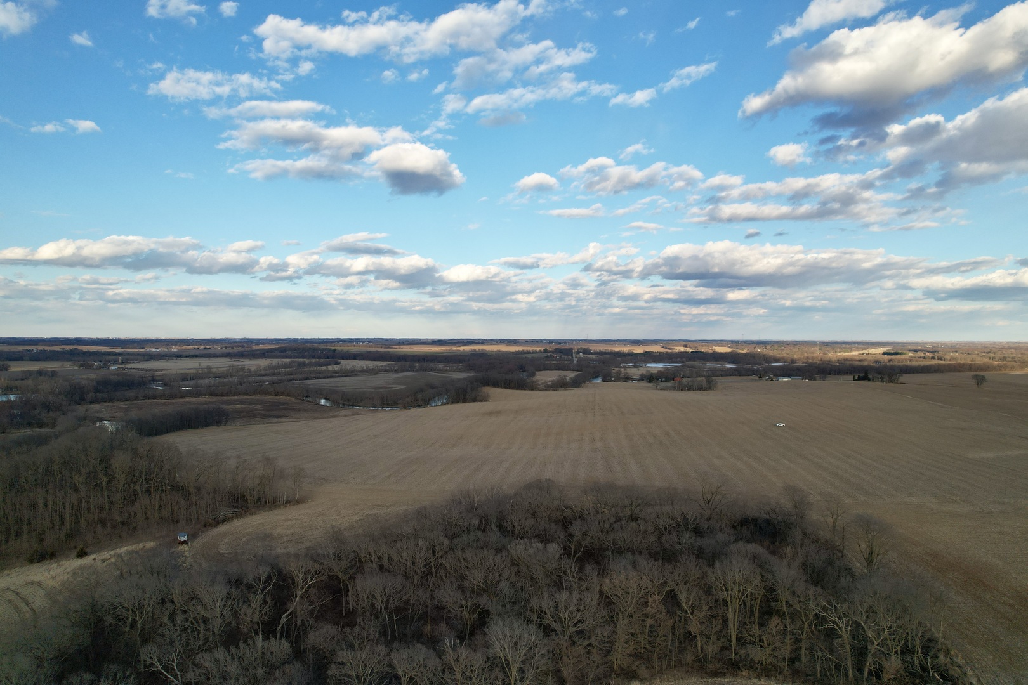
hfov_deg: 78.6
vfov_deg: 57.2
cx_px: 514
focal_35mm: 22
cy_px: 342
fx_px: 628
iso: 100
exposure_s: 1/90
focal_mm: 8.38
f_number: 2.8
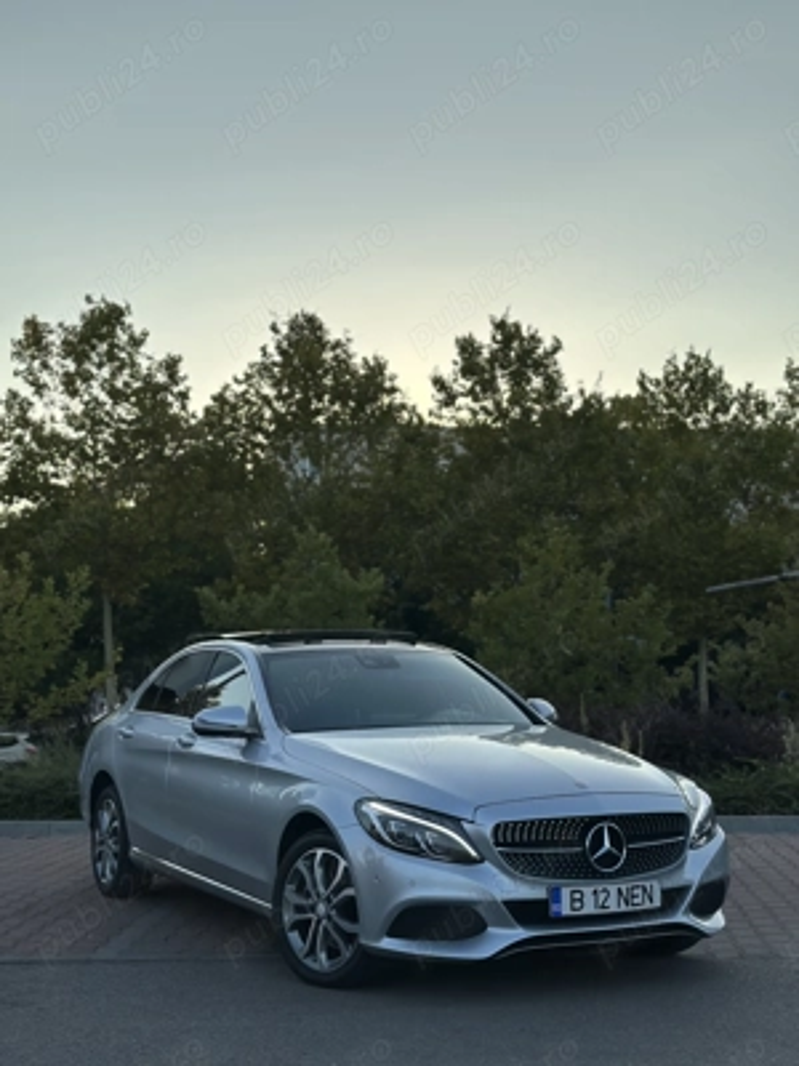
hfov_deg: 30.3
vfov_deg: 39.7
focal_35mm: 48
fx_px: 1477
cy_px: 533
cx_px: 400
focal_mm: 6.86
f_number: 1.78
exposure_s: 1/3257
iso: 80
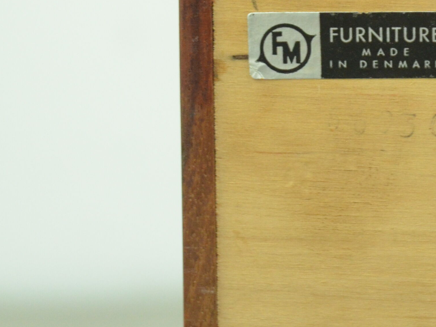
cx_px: 402
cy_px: -66
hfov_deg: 8.8
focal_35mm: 224
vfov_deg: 6.6
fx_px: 2821
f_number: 4.5
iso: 1400
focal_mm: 48
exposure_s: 1/30
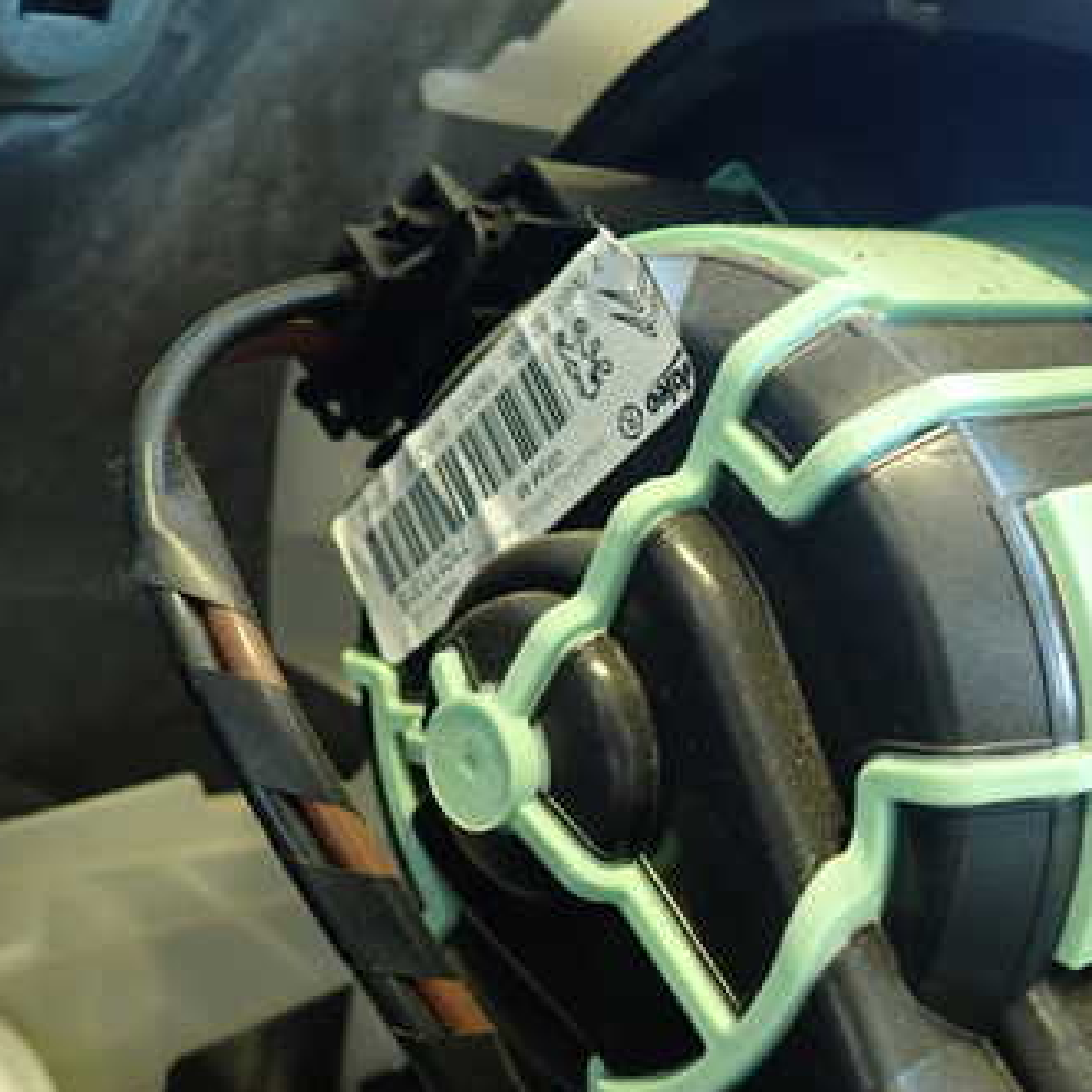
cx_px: 696
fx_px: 1428
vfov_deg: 41.7
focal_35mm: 40
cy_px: 657
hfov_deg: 41.5
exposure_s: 1/30
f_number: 2
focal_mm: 4.5
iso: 250
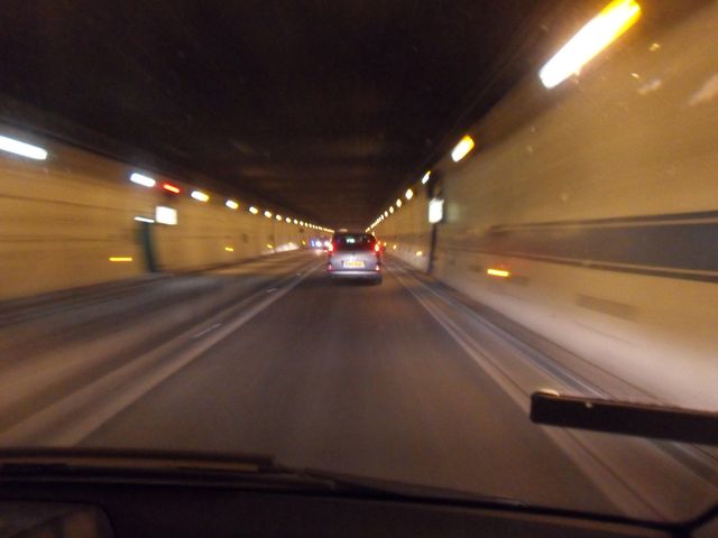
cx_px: 359
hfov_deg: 52.6
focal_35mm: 35
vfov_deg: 40.7
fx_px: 726
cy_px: 269
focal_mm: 6.3
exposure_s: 1/10
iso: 640
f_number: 3.5
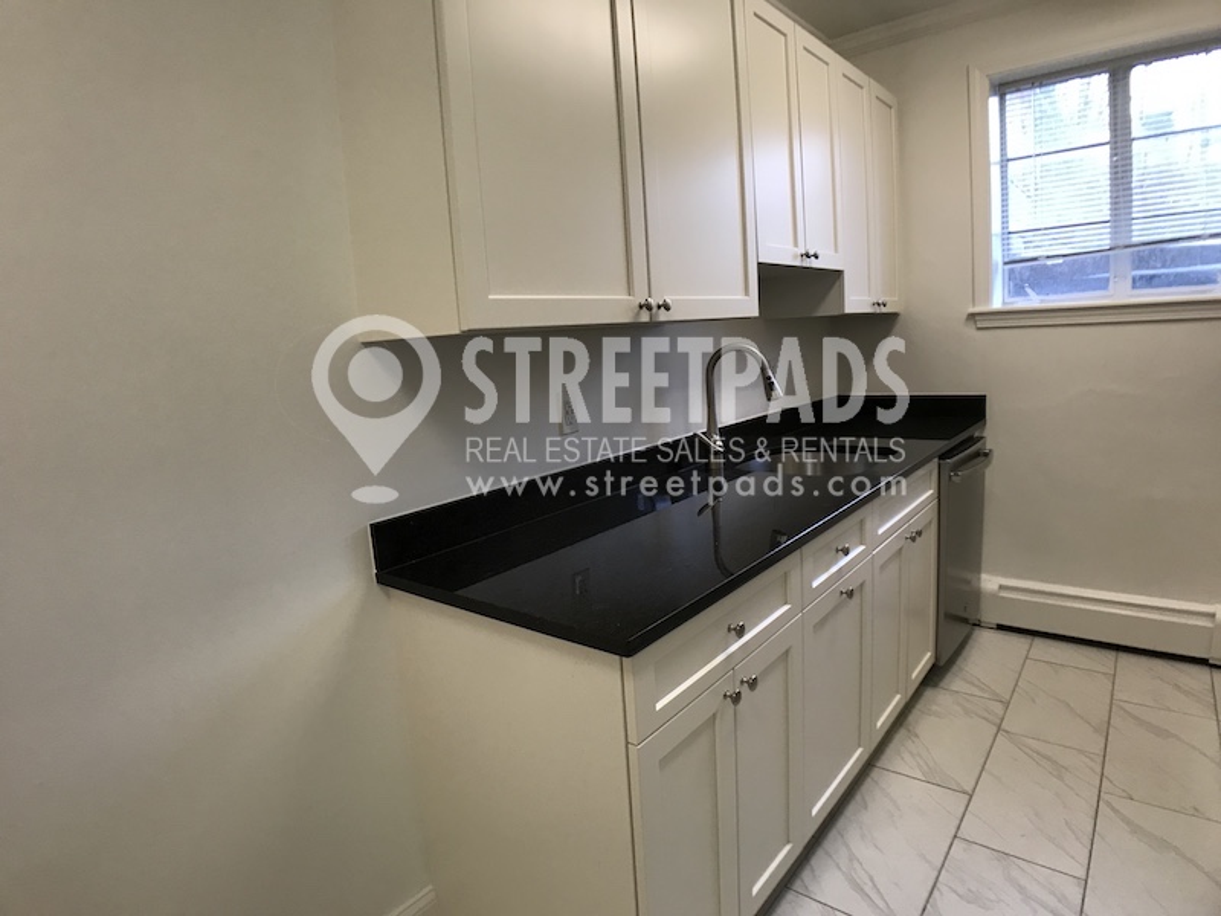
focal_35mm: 28
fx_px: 988
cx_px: 610
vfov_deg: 49.7
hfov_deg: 63.4
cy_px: 458
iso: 25
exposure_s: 1/33
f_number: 1.8
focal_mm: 3.99
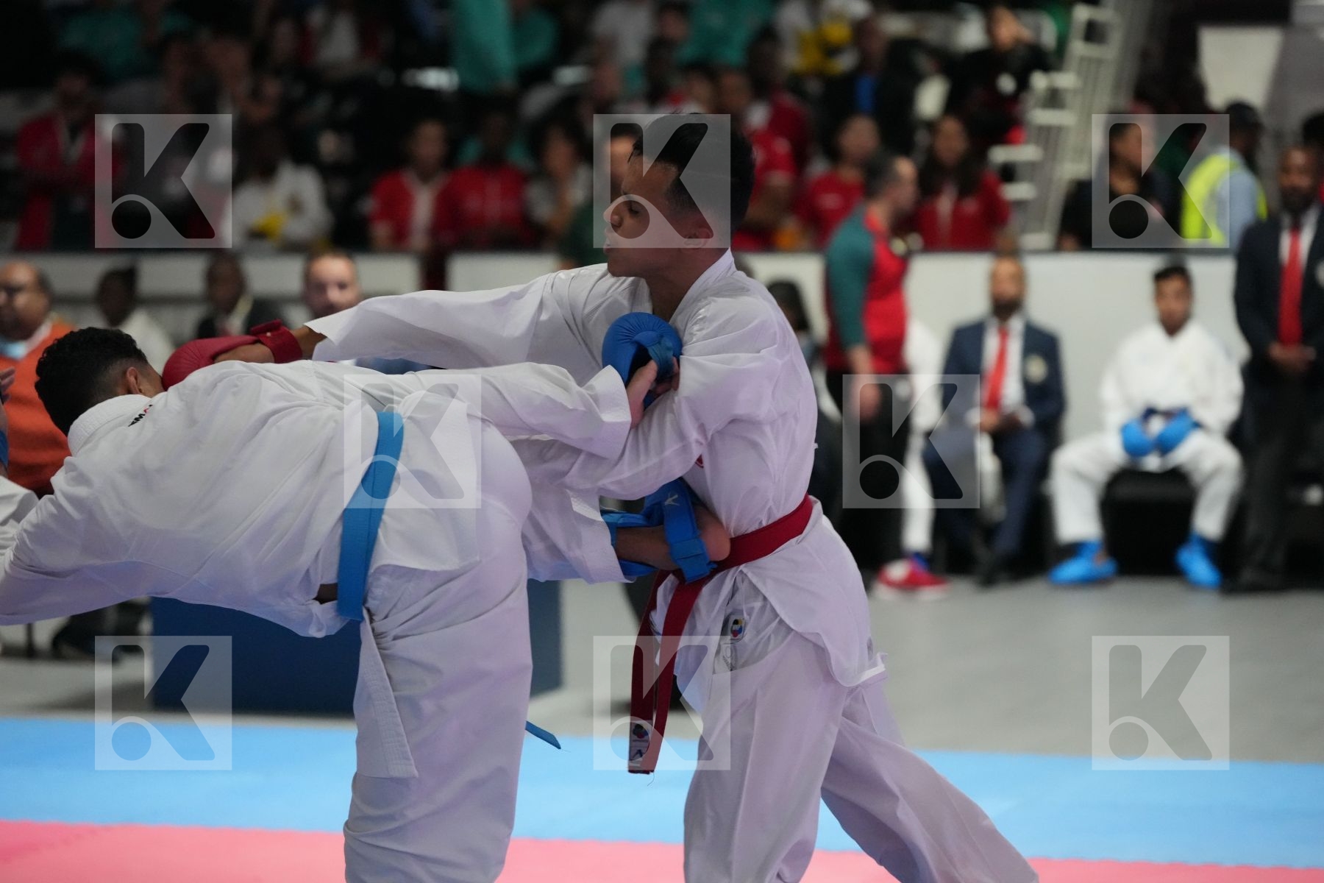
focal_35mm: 132
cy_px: 442
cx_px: 662
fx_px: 4854
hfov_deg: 15.5
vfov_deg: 10.4
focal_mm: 132
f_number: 2.8
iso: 10000
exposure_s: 1/800
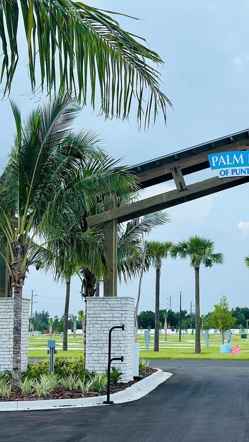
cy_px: 220
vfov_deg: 30.2
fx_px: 822
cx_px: 204
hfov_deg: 17.1
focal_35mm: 70
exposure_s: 1/1639
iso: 80
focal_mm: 6.86
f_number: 1.78
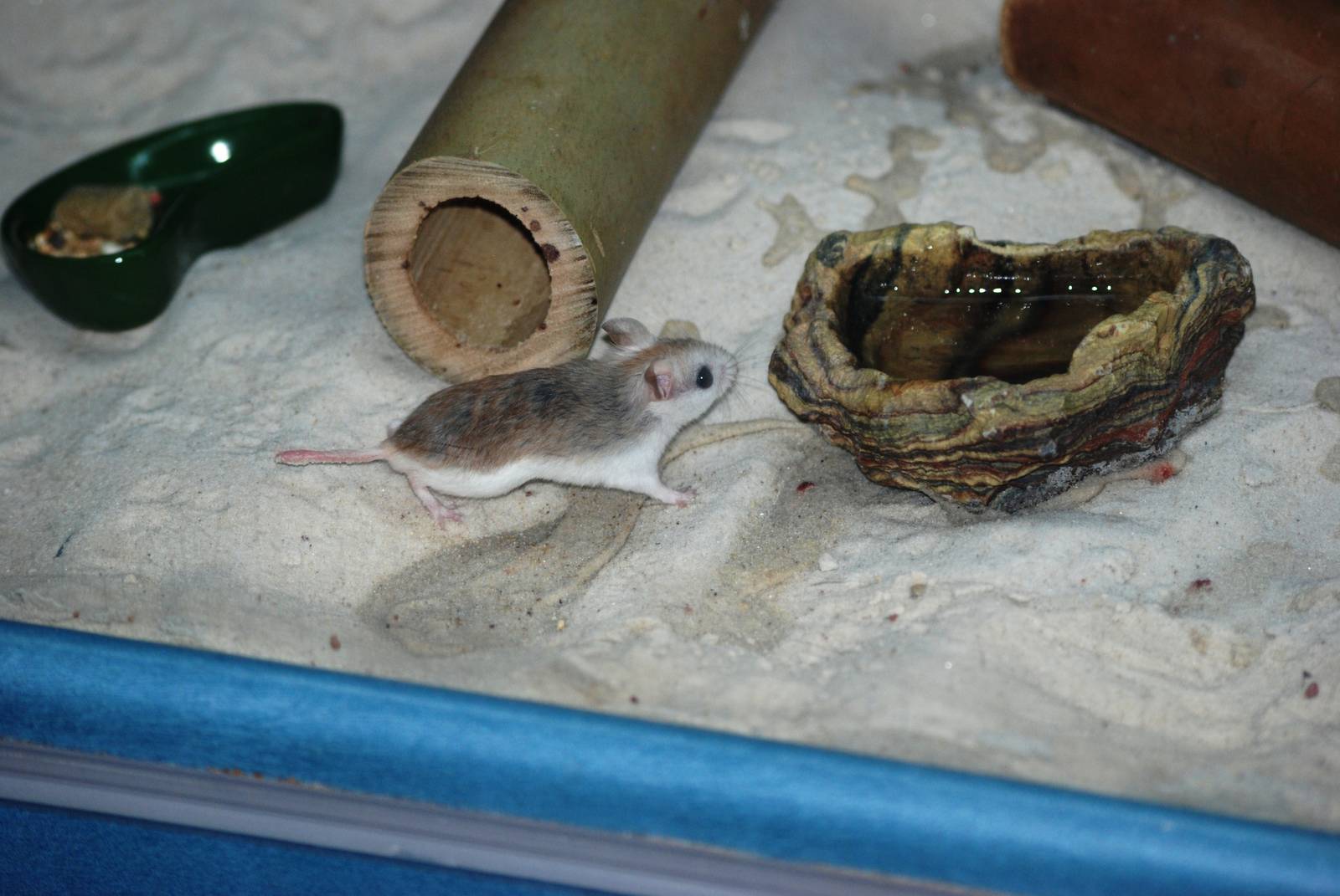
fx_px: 6149
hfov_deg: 12.4
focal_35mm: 165
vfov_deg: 8.3
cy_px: 448
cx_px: 670
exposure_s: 1/60
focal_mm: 110
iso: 400
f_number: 4.2
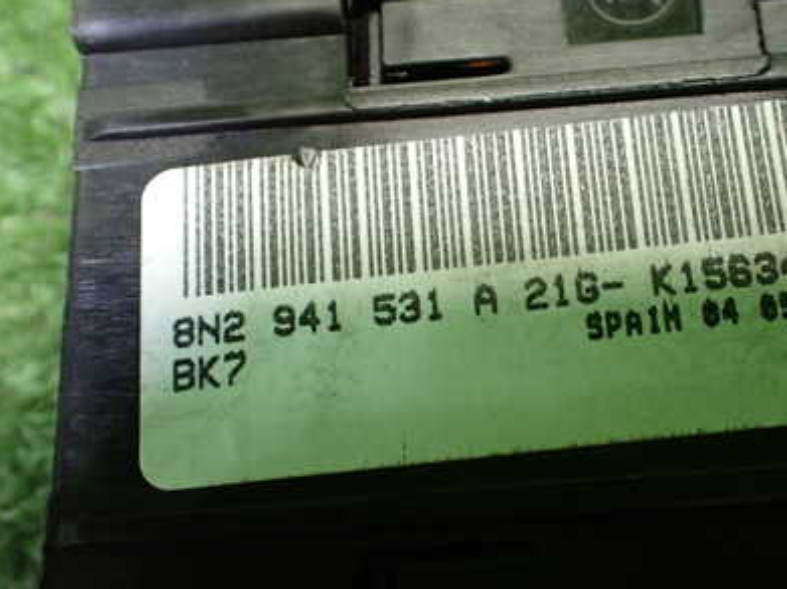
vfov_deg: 31.5
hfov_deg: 40.5
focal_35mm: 46
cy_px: 318
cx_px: 554
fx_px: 1045
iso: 800
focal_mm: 5.4
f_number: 2.3
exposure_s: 1/80
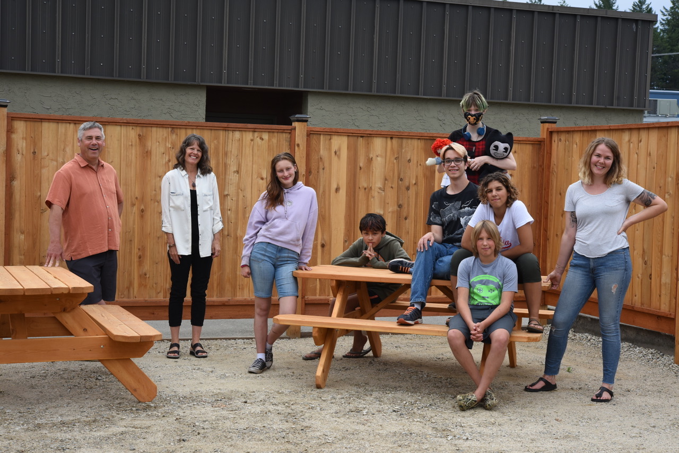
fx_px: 1131
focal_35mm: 60
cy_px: 226
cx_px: 340
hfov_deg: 33.4
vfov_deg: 22.6
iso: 500
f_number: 10
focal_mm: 60
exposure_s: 1/400
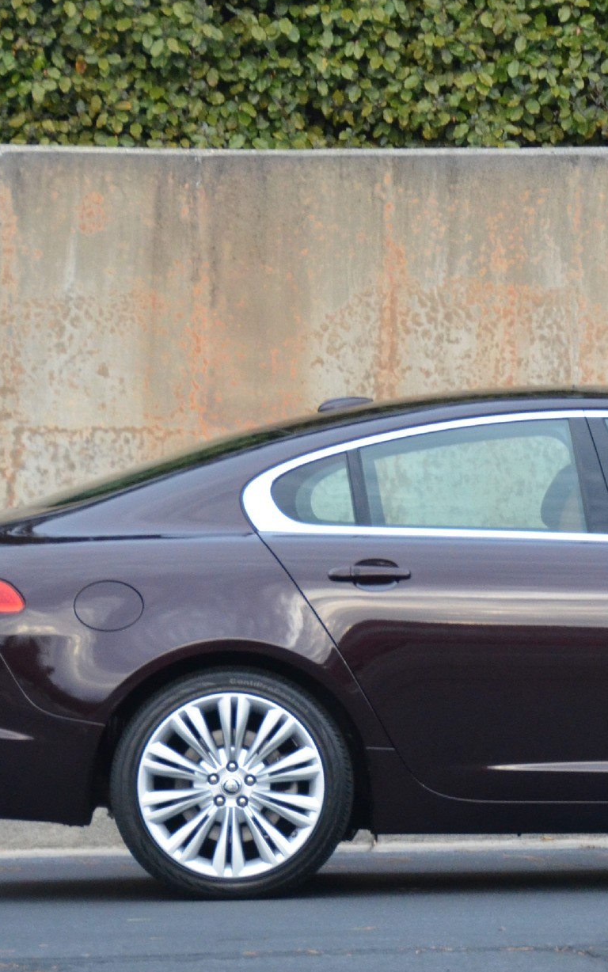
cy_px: 645
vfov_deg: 6.4
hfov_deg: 4.0
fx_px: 8640
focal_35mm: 326
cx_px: 705
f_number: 5.3
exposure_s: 1/80
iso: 1600
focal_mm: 105
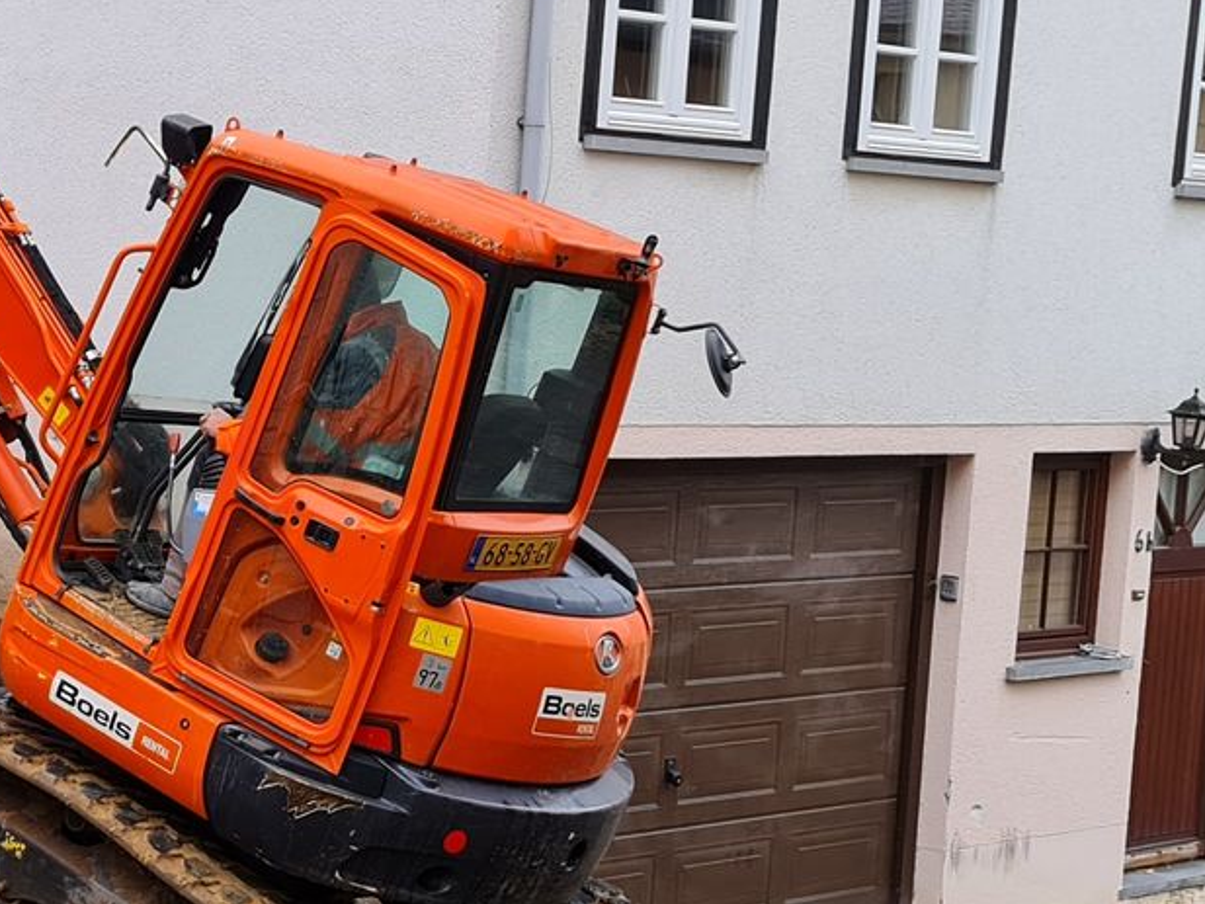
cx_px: -104
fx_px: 2820
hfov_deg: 22.8
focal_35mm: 81
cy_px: 527
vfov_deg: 18.2
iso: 50
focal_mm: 7
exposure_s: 1/100
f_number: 1.8
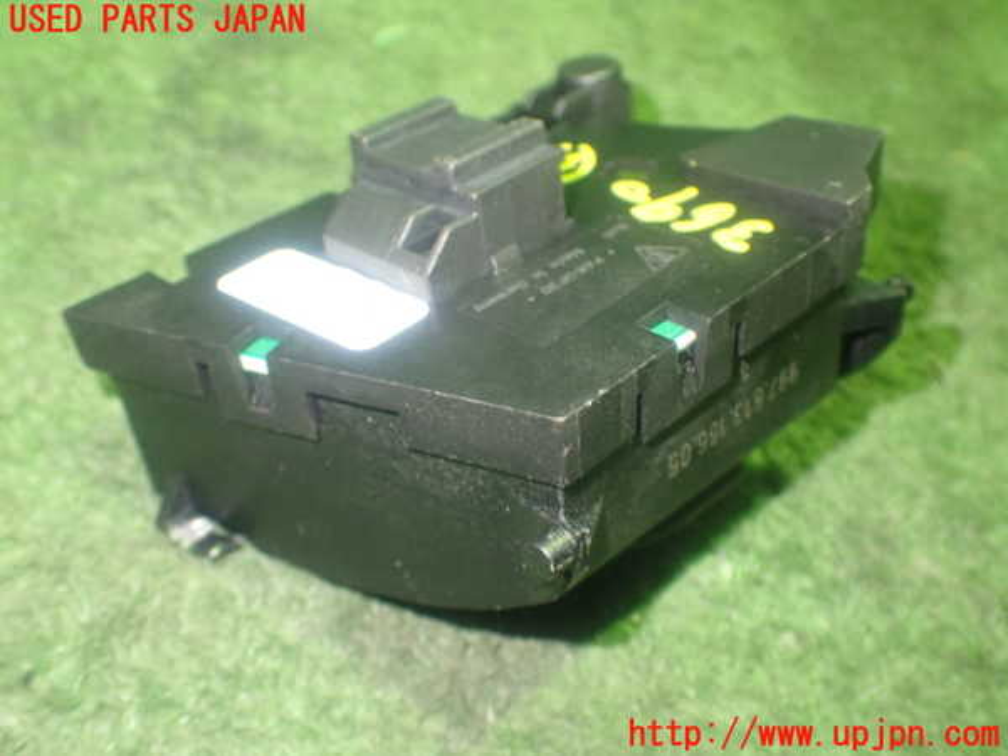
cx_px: 504
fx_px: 1107
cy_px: 378
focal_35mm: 38
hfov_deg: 49.0
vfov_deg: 37.7
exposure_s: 1/25
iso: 800
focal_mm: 6.83
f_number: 2.7
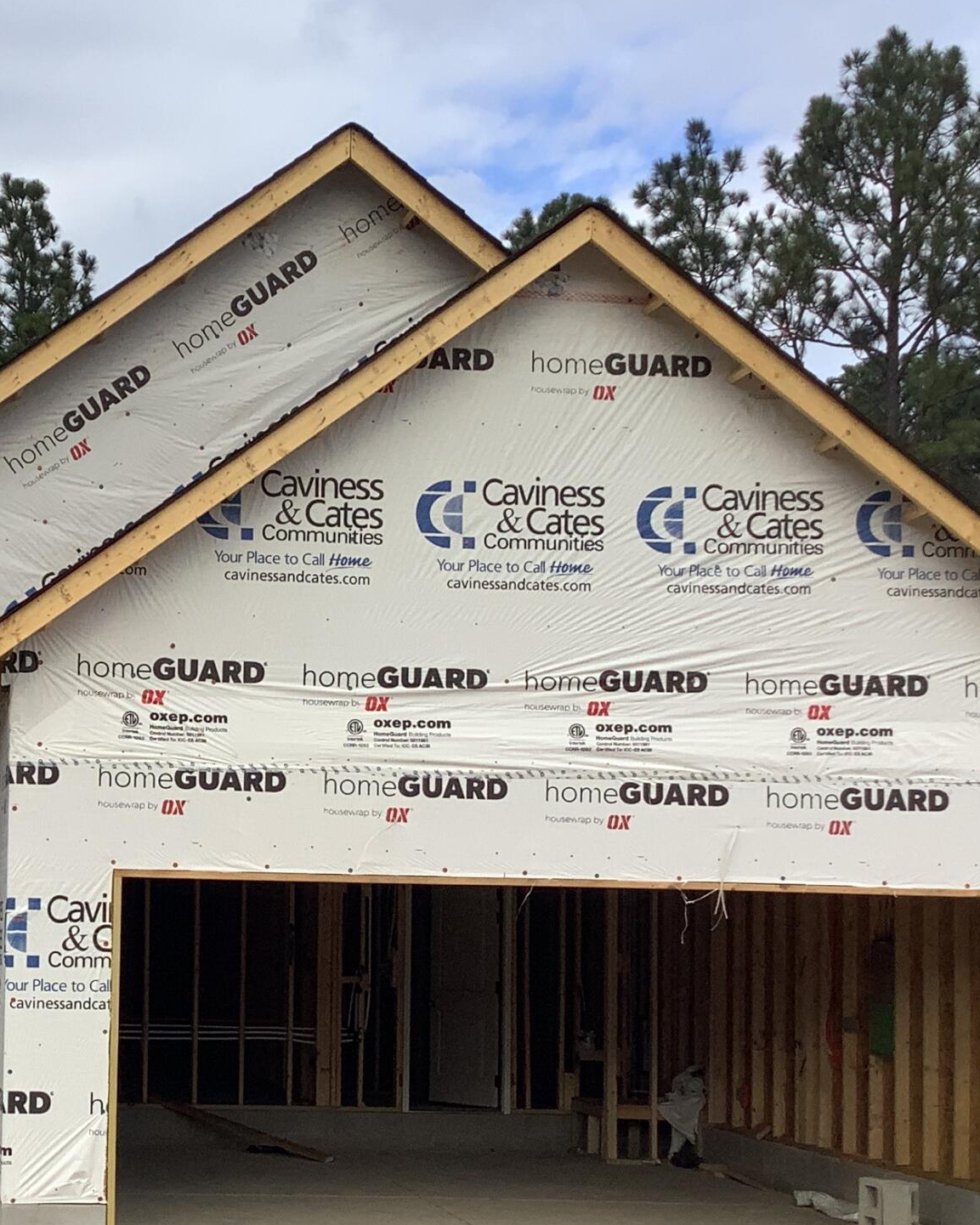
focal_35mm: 63
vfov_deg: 29.7
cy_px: 856
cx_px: 90
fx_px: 2284
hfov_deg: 23.5
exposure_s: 1/1181
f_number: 2.4
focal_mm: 3.3
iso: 25
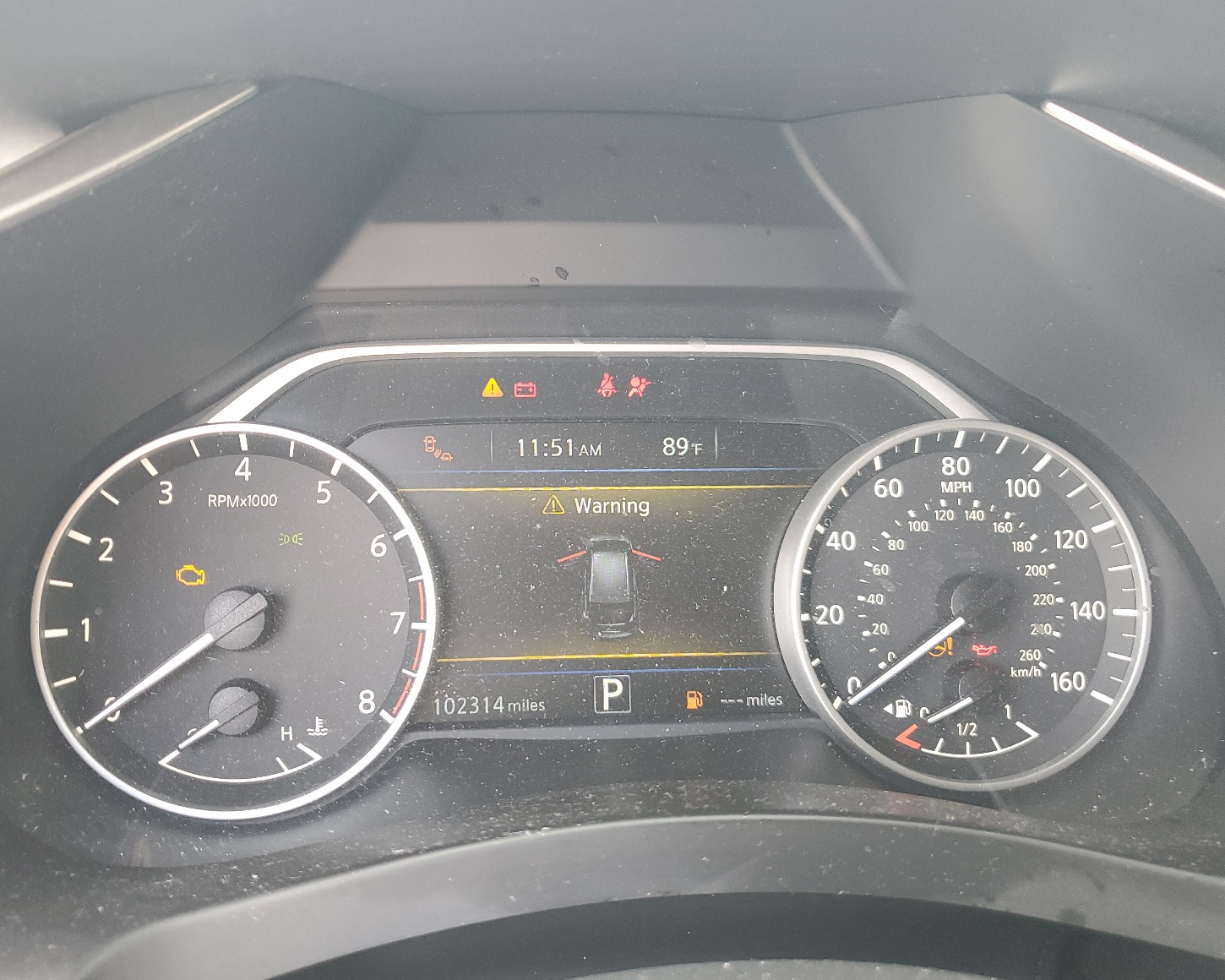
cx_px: 569
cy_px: 503
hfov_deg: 62.1
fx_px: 1015
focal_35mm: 28
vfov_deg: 51.5
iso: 90
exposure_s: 1/60.2
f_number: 1.5
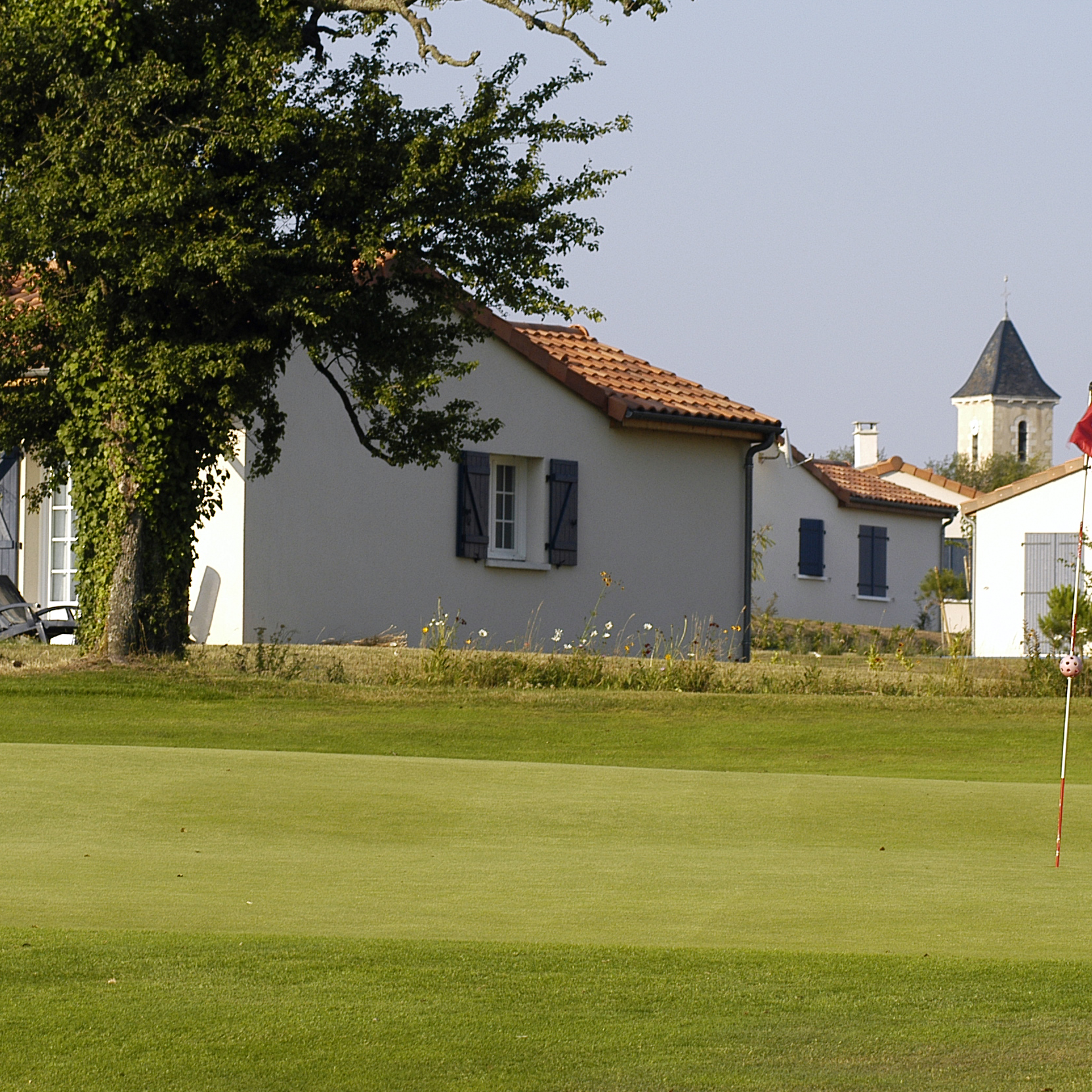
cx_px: 259
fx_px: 7067
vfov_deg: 8.8
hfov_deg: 8.8
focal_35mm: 198
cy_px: 477
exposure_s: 1/180
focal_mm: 86
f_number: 9
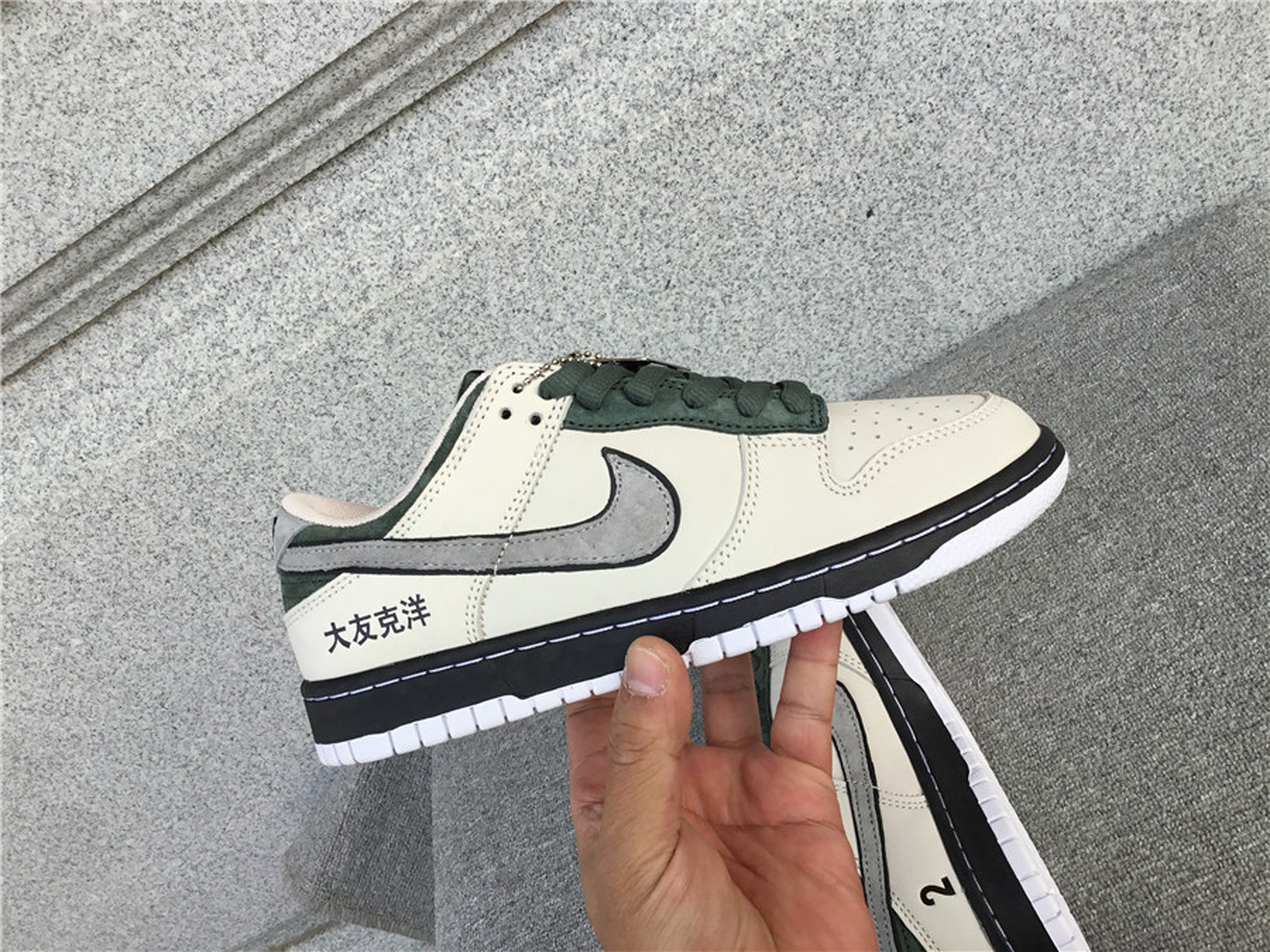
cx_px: 635
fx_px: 1137
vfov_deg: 45.4
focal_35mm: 31
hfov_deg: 58.4
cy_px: 476
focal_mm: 3.3
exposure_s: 1/433
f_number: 2.4
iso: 25
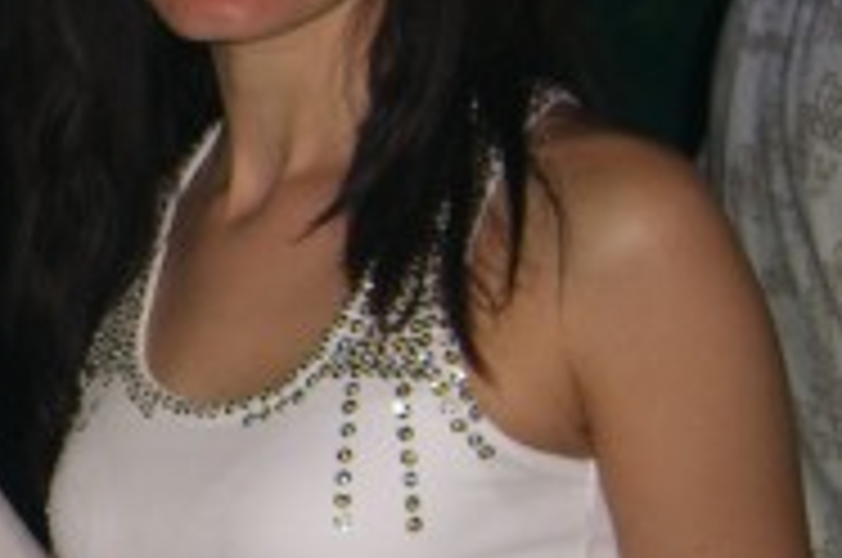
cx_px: -261
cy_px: 256
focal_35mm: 127
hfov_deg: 15.4
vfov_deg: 10.8
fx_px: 2965
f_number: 2.8
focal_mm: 7.9
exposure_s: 1/60
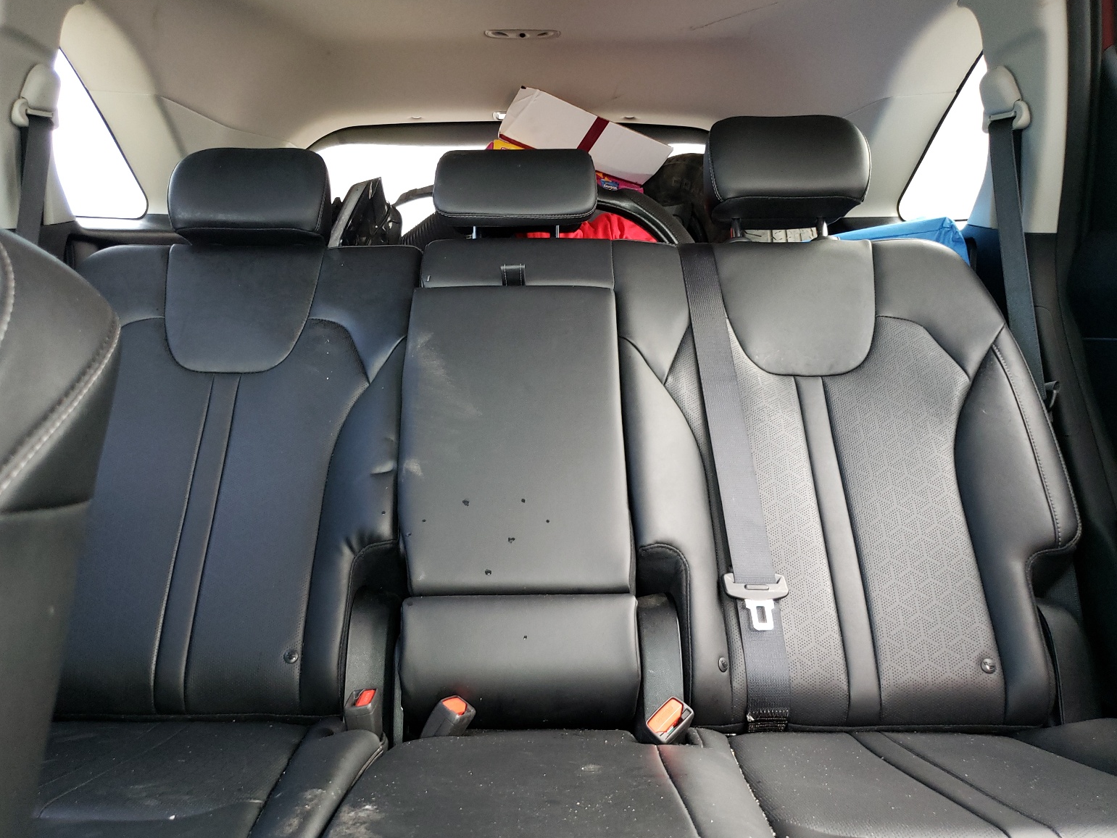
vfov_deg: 51.4
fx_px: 871
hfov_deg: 65.3
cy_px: 414
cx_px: 545
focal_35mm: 27
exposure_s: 1/60.2
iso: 142
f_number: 1.5
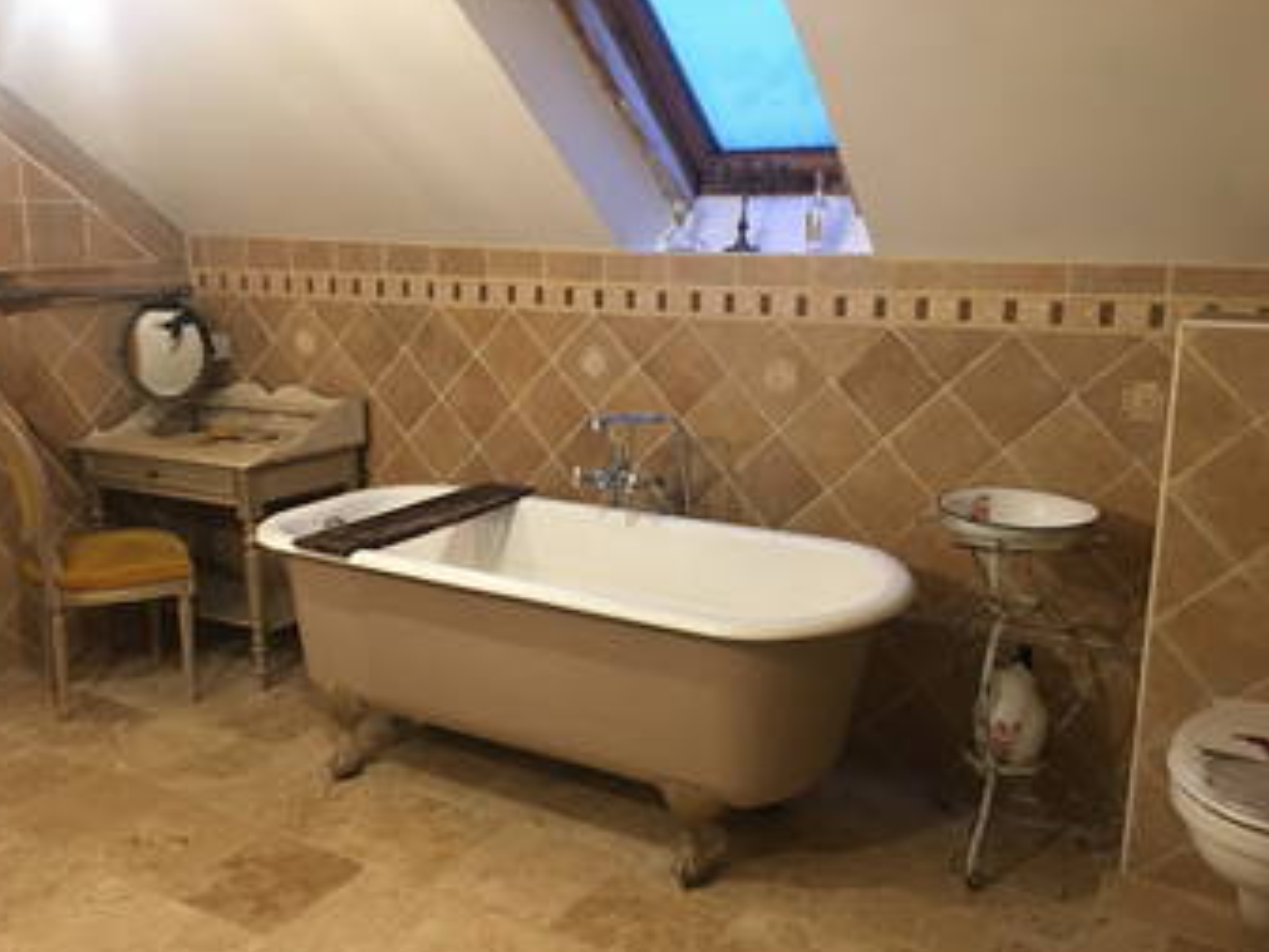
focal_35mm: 31
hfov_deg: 58.3
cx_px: 625
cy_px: 493
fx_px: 1137
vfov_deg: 45.5
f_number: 2.2
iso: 125
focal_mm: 4.15
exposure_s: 1/8
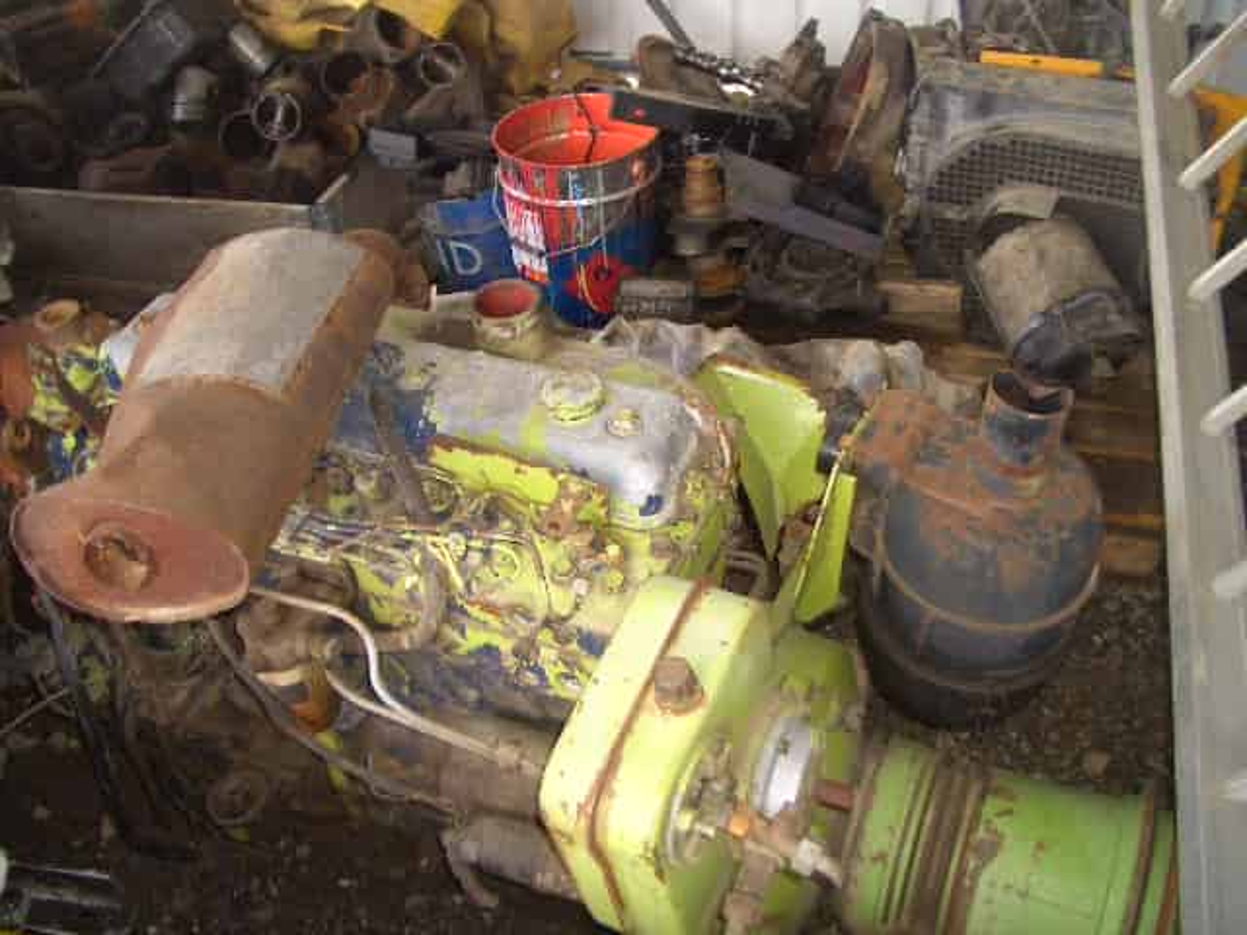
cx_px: 624
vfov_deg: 40.7
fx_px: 1261
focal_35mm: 35
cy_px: 468
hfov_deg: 52.6
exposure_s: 1/60
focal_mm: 5.8
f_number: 2.6
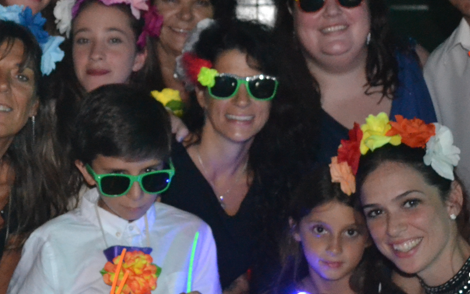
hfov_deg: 30.3
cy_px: 141
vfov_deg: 19.7
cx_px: 92
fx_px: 845
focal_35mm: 66
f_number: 3.5
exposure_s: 1/60
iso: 3200
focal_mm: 18
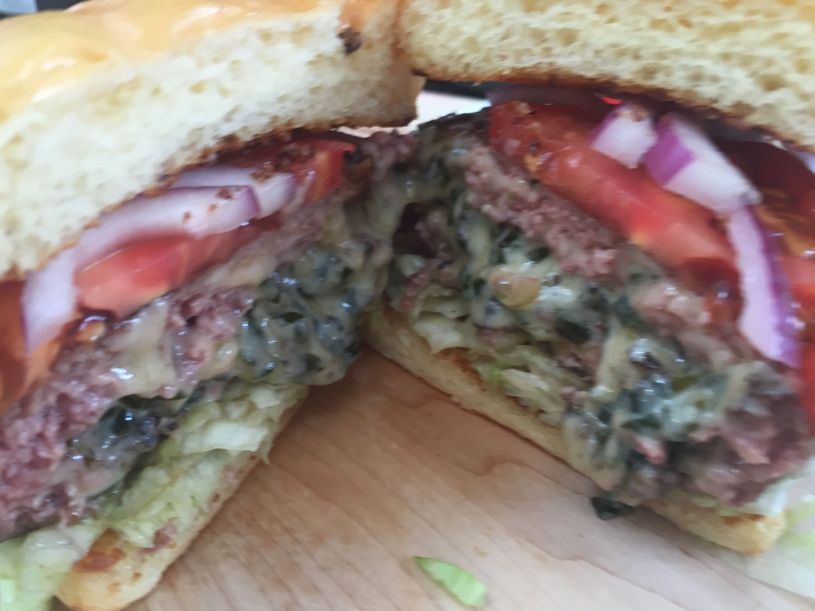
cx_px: 408
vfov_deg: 48.2
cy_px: 306
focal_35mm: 29
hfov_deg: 61.7
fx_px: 683
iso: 64
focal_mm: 4.15
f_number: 2.2
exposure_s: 1/30
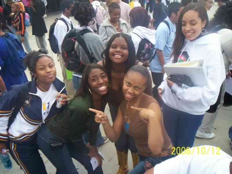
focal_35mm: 36
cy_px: 87
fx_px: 241
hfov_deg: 51.4
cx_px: 116
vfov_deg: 39.7
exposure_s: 1/229
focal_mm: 5.9
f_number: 4.5
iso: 100
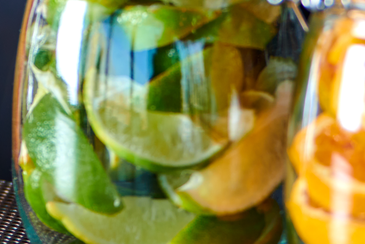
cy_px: -248
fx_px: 4045
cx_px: -36
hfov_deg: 5.2
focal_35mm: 399
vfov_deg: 3.4
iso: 100
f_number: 3.2
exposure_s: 1/200
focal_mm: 82
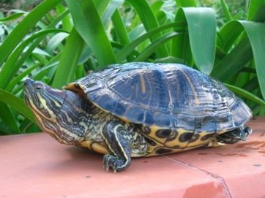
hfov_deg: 37.5
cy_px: 107
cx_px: 129
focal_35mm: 51
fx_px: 390
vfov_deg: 28.5
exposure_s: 1/44.7
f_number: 3.2
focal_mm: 7.7
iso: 50
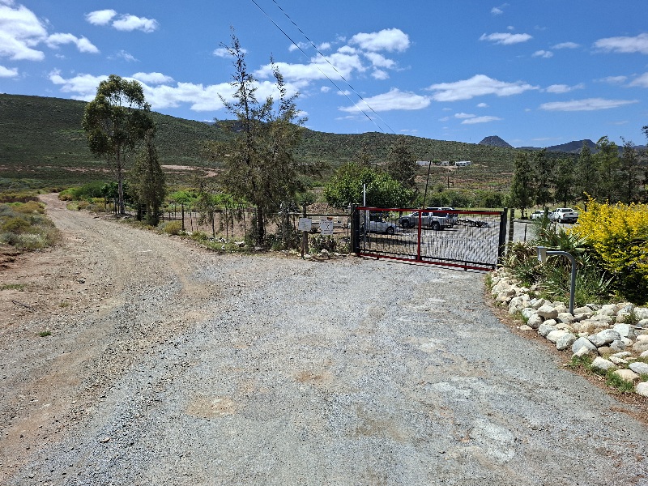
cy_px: 243
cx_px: 324
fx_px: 431
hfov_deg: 73.9
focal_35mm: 23
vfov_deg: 58.9
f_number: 1.8
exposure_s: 1/2500
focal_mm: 5.54
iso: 50
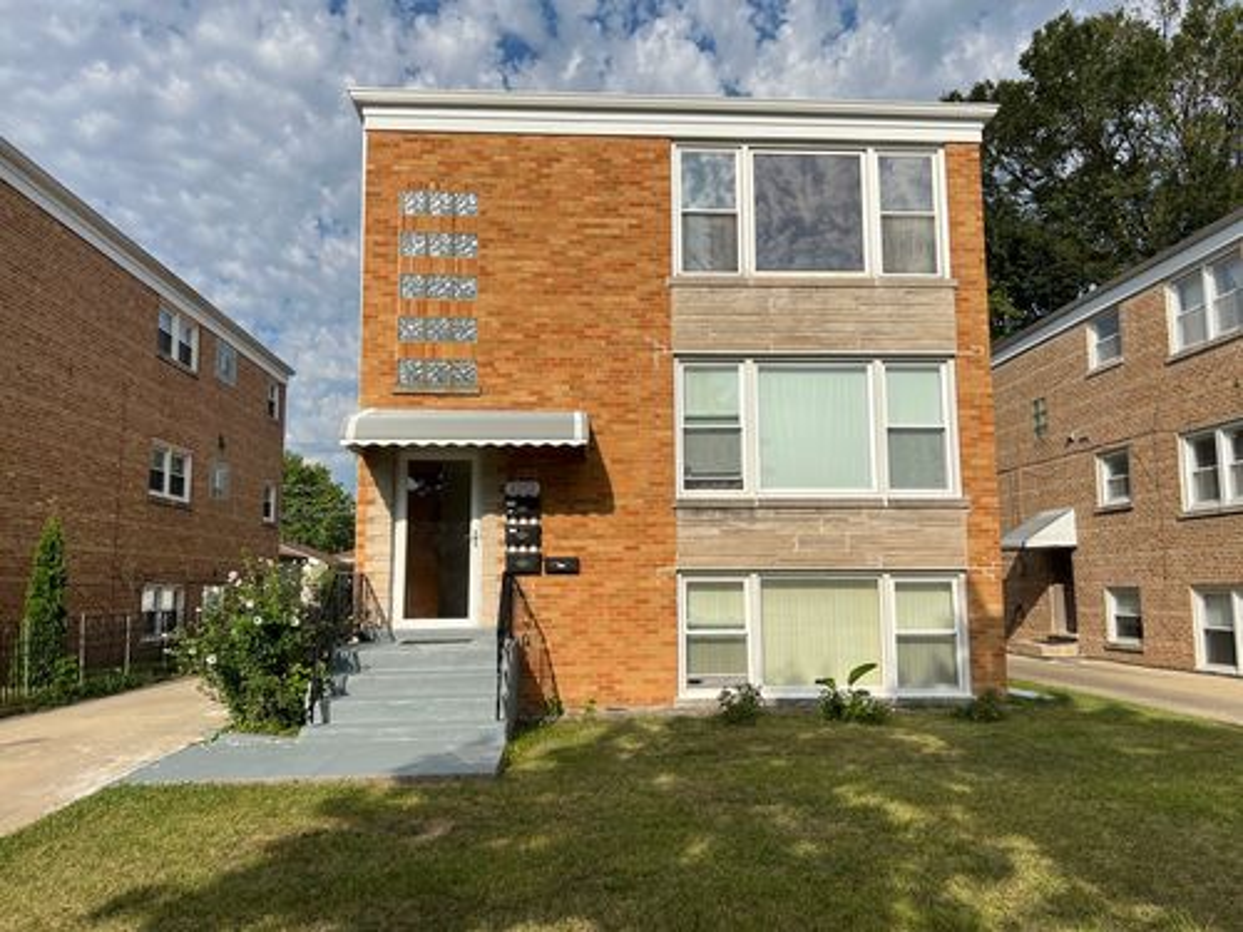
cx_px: 622
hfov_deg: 67.3
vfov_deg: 53.1
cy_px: 466
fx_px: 934
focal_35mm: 26
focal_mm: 5.7
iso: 50
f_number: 1.5
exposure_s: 1/5587
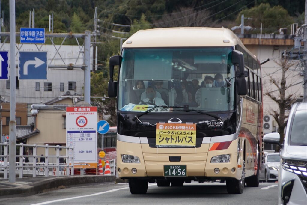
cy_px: 102
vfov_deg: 6.6
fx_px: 1792
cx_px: 154
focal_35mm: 210
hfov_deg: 9.8
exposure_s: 1/250
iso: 160
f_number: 5.6
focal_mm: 140
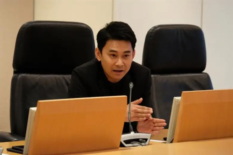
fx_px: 1010
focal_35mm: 156
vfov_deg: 8.8
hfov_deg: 13.2
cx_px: 116
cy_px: 78
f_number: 5.6
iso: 12800
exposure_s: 1/80
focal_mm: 104.2
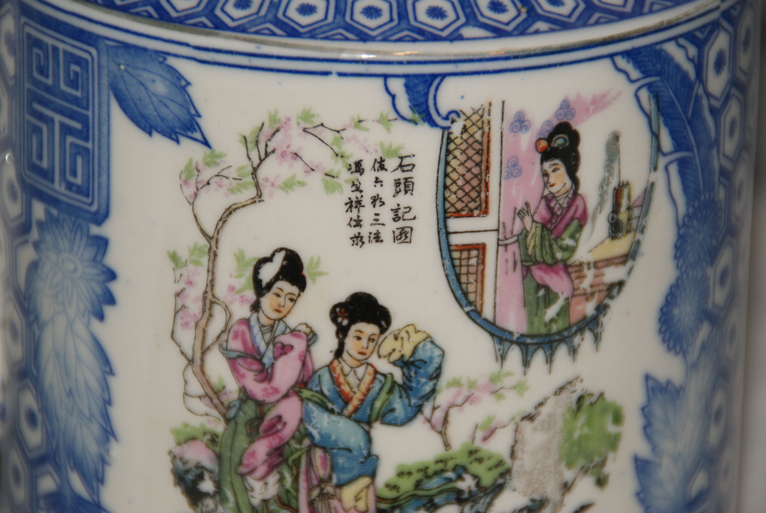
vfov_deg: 4.6
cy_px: 256
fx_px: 6391
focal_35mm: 300
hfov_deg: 6.9
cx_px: 383
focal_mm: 200
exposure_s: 1/125
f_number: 6.3
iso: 400
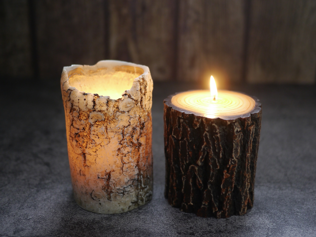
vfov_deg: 36.0
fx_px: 365
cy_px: 118
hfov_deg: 46.8
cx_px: 158
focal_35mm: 40
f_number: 1.7
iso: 500
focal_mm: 20
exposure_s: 1/60
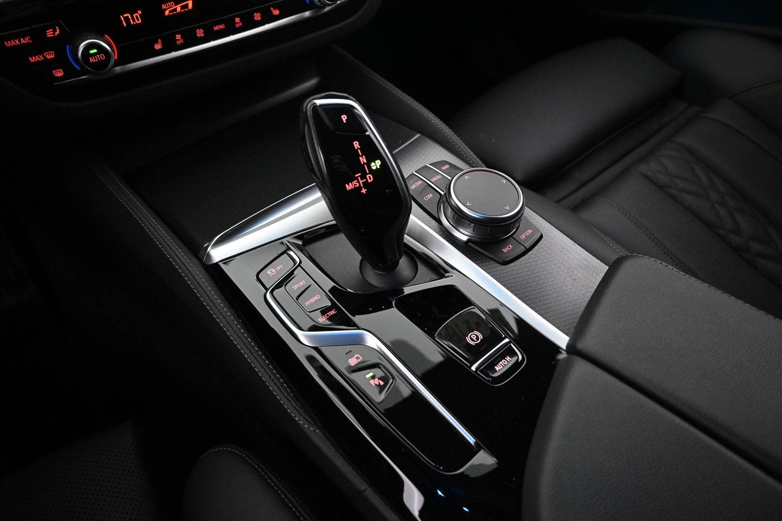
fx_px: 521
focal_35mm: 24
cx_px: 391
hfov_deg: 73.7
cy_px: 260
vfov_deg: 53.1
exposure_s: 1/30
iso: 1600
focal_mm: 16
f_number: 3.5
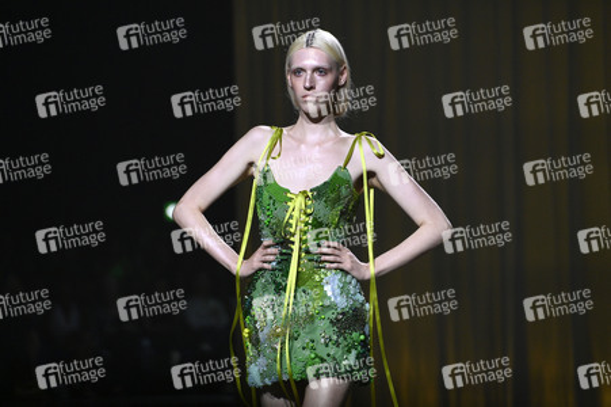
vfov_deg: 4.6
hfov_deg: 6.9
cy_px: 204
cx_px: 306
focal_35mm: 300
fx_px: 5088
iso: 4000
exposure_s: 1/250
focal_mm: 300
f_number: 7.1
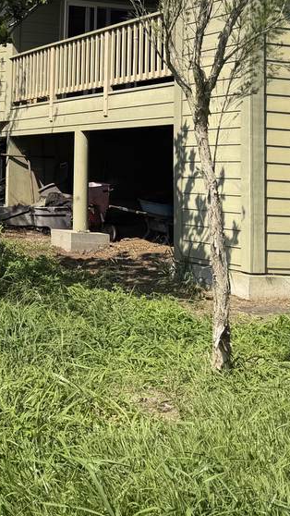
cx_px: -147
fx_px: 820
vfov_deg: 33.6
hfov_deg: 17.9
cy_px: 87
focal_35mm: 60
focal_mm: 6.76
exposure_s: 1/3279
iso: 80
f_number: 1.78
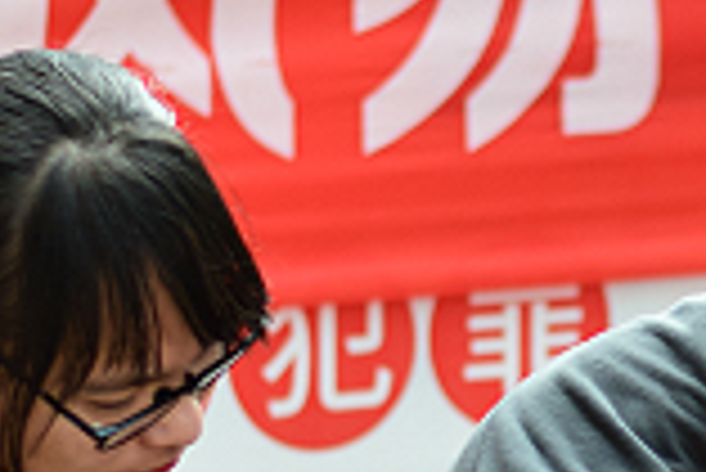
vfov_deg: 4.1
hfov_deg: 6.1
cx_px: 998
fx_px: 6556
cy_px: 510
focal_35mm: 334
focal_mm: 50
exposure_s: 1/500
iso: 160
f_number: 2.2
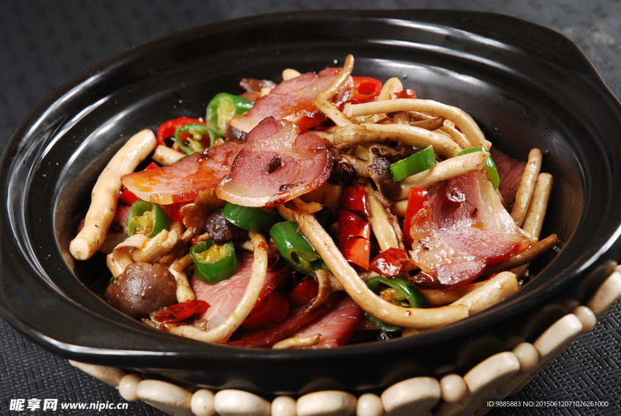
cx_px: 310
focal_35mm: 105
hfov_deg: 19.4
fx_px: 1813
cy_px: 208
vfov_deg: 13.1
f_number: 9
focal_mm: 70
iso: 100
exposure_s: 1/125
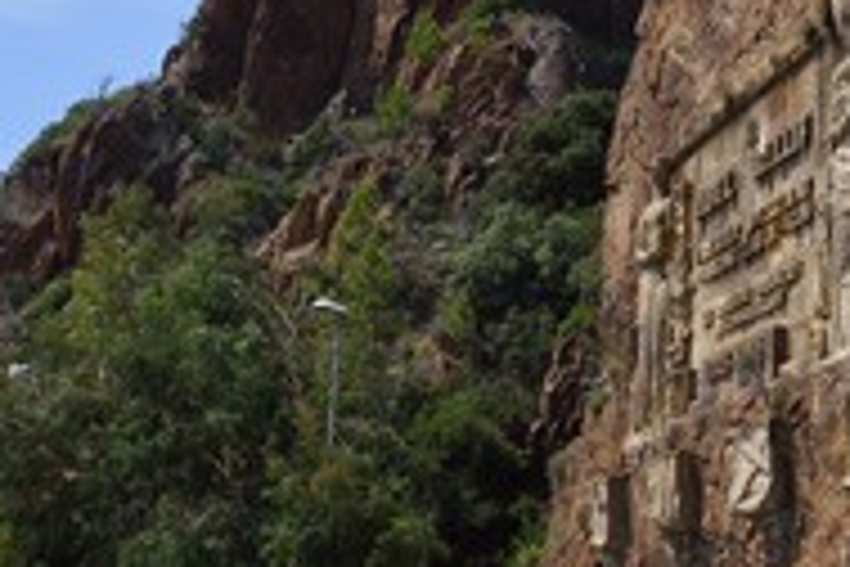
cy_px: 387
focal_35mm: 69
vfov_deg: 19.7
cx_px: 760
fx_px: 1629
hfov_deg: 28.2
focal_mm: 31
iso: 200
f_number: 10
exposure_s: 1/400
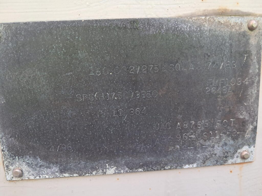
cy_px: 98
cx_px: 131
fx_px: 204
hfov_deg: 65.3
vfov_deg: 51.4
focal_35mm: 27
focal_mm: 4
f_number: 1.8
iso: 200
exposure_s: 1/60
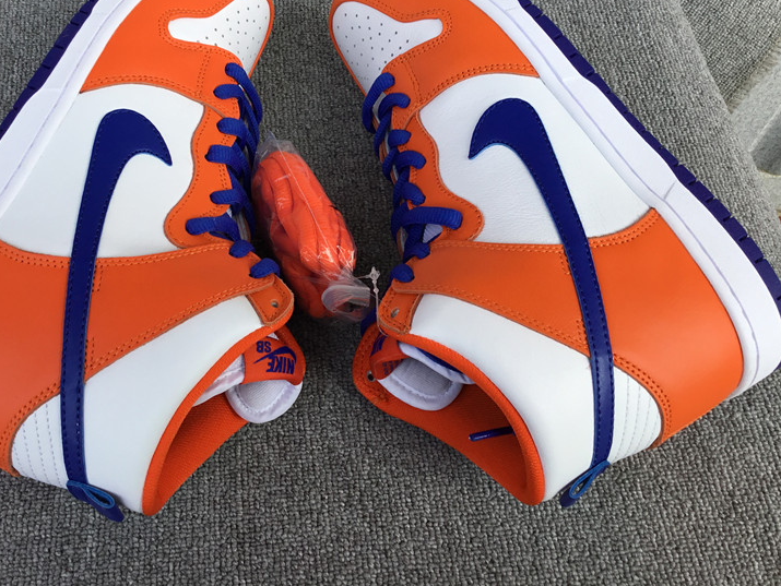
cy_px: 231
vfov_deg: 36.7
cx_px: 295
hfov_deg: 47.4
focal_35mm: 39
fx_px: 880
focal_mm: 3.3
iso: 25
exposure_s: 1/438
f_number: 2.4
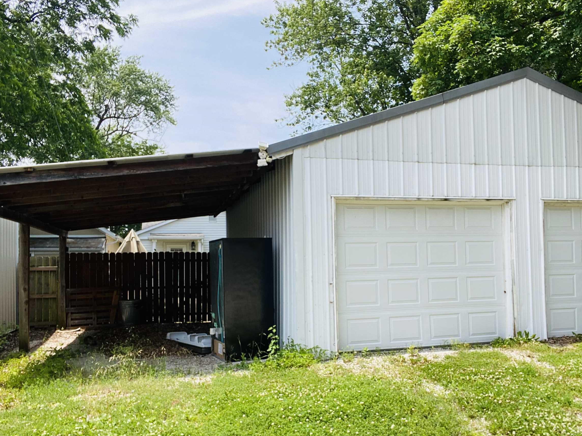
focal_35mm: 31
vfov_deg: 45.3
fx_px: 521
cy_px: 251
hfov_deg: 58.3
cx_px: 318
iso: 25
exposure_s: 1/487
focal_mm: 2.71
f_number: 2.2
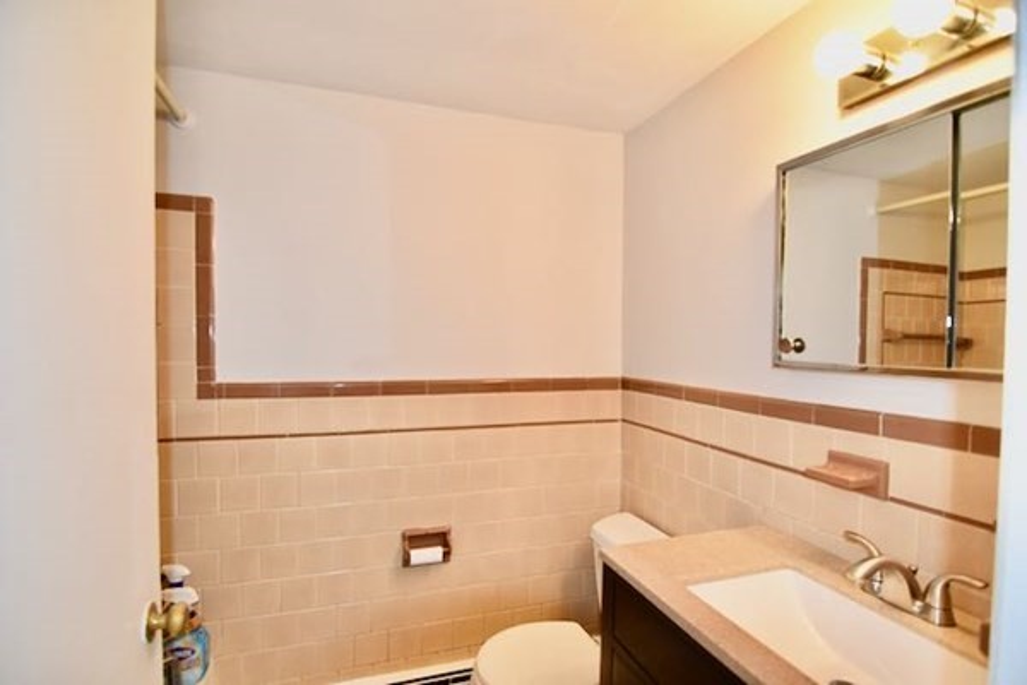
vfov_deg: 72.1
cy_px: 342
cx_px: 514
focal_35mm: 16
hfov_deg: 95.0
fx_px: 471
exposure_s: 1/60
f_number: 2.8
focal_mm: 11
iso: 500
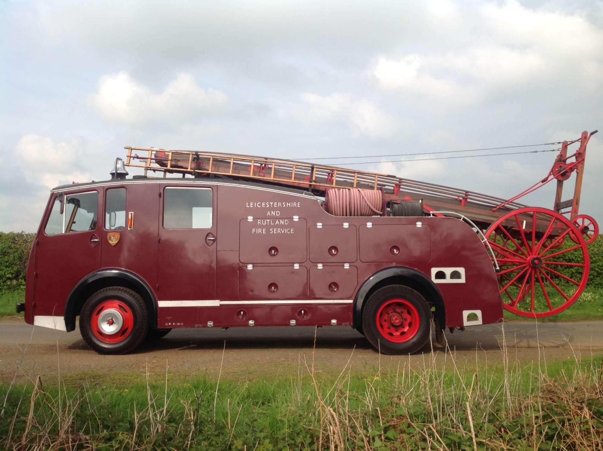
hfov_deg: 52.7
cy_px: 226
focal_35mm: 35
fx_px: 609
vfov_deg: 40.6
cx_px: 302
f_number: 2.4
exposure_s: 1/1209
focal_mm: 4.28
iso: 50
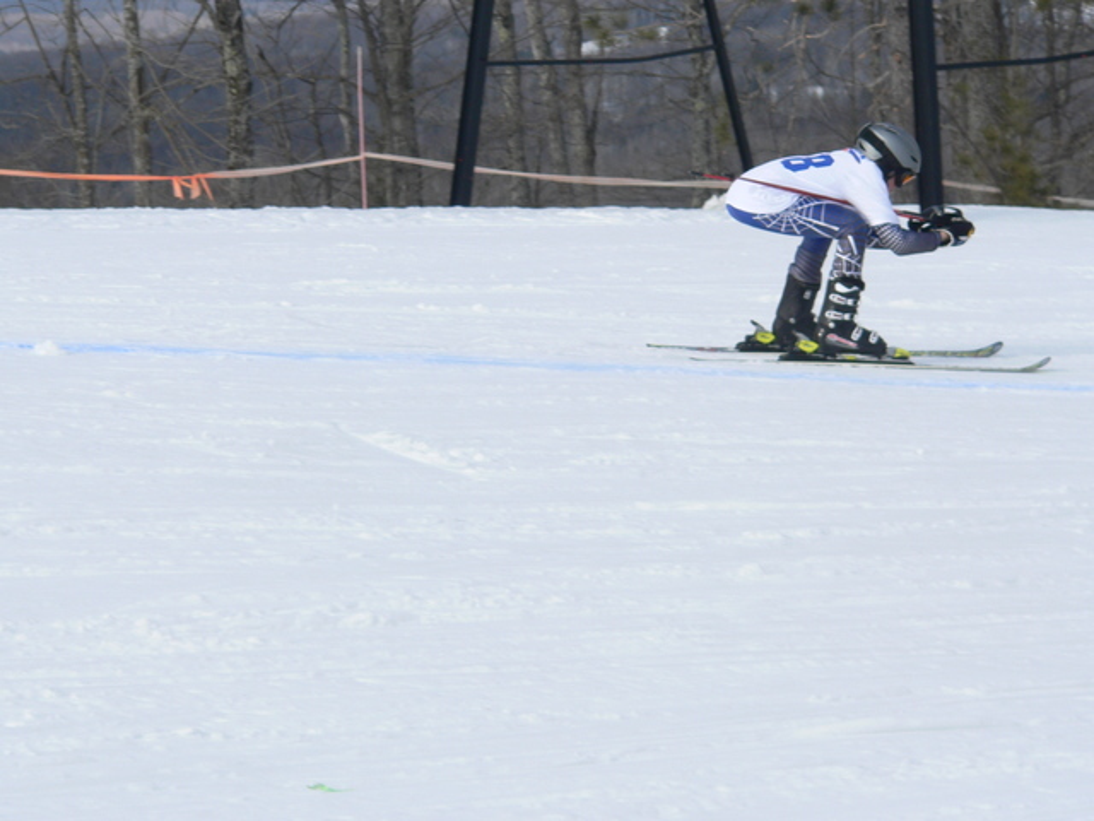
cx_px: 547
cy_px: 410
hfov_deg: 11.3
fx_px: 5531
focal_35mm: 175
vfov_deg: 8.5
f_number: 4.6
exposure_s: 1/500
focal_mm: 29.1
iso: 80
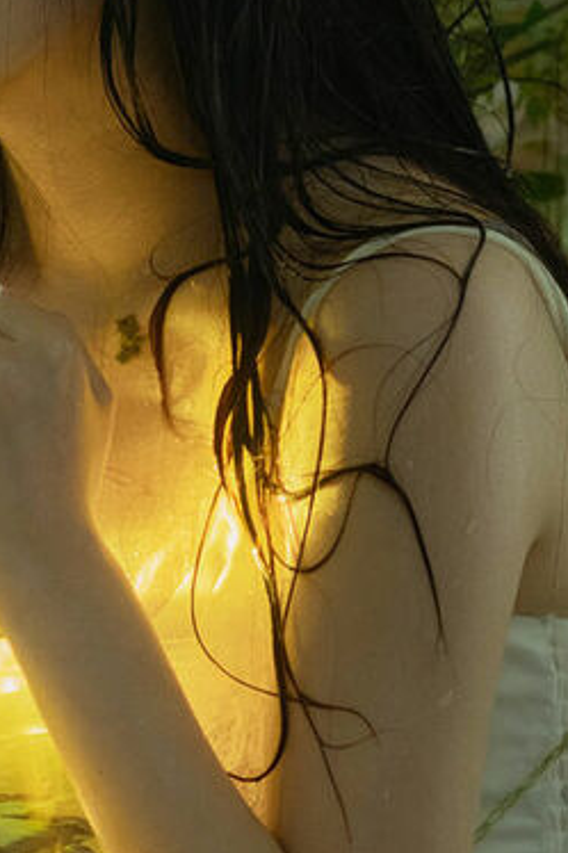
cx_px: -269
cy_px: 1107
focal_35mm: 354
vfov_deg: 5.8
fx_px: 8385
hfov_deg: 3.9
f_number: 1.4
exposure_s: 1/250
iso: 500
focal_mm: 56
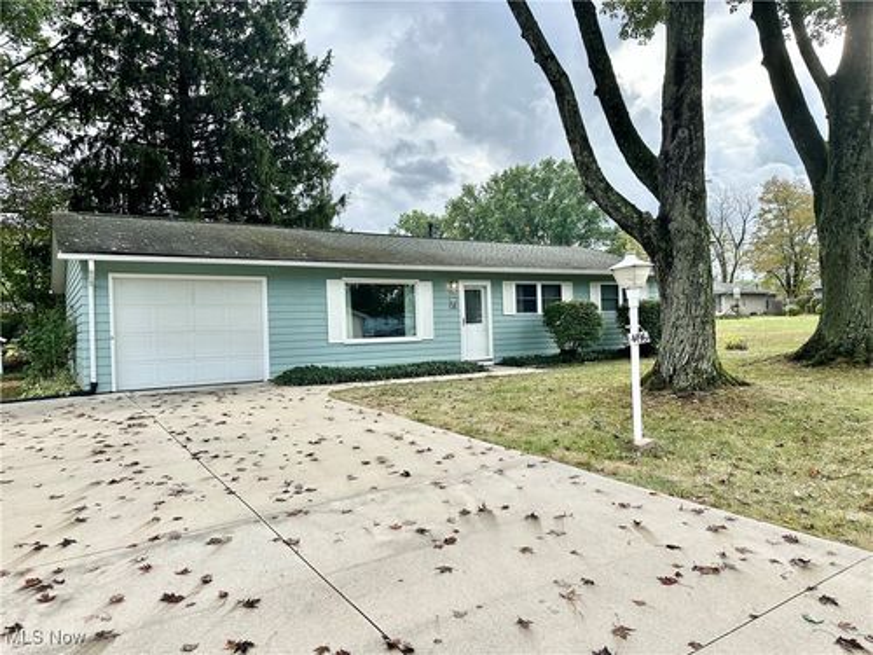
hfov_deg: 71.6
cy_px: 328
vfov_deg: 56.8
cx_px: 436
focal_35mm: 24
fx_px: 605
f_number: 1.78
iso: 80
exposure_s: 1/1157
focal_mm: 6.86
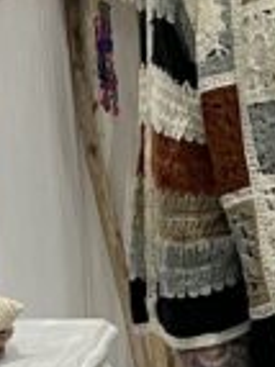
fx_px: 743
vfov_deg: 27.8
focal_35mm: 70
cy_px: 154
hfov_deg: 19.3
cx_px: 360
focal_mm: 5.1
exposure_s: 1/50
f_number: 1.6
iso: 100
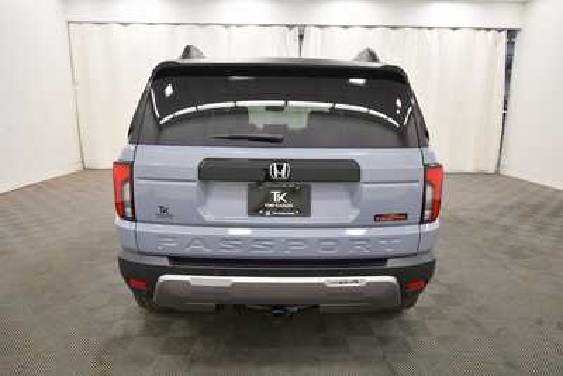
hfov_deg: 78.6
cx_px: 282
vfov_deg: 57.3
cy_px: 188
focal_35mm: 22
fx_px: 344
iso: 800
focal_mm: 15
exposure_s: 1/125
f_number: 5.3
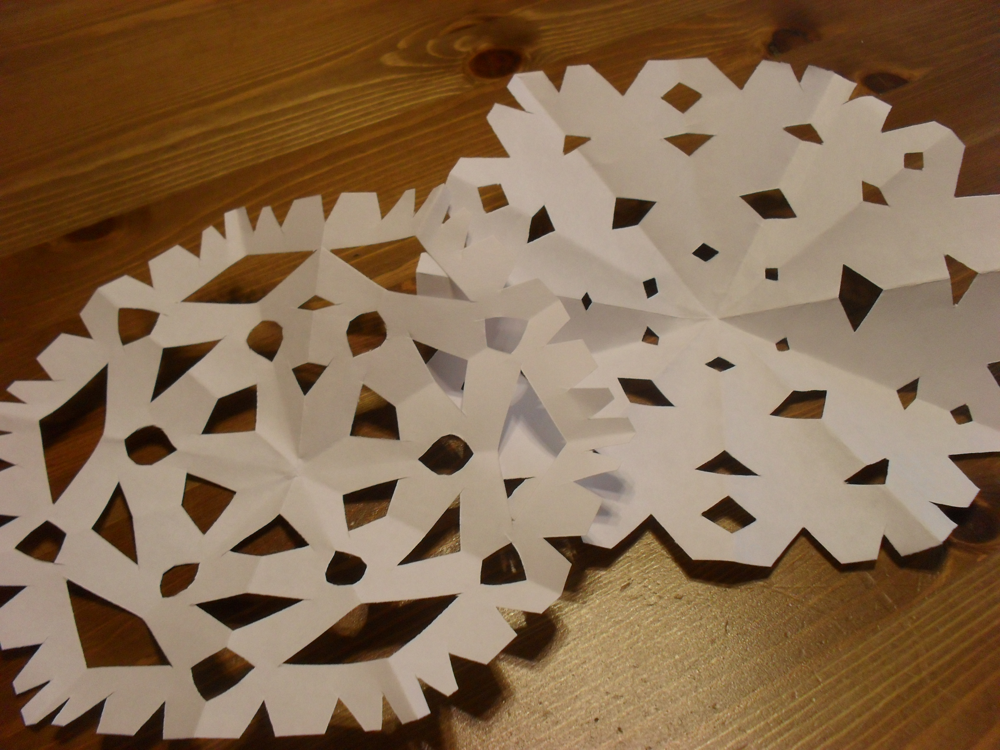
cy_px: 375
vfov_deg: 40.7
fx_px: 1011
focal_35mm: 35
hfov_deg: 52.6
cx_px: 500
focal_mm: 6.3
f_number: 3.2
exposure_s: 1/30
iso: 200
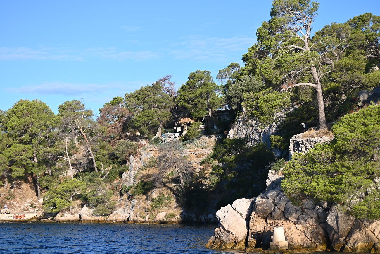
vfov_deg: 15.9
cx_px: 190
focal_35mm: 86
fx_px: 908
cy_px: 127
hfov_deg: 23.6
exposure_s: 1/500
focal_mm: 86
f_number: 5.6
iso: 125
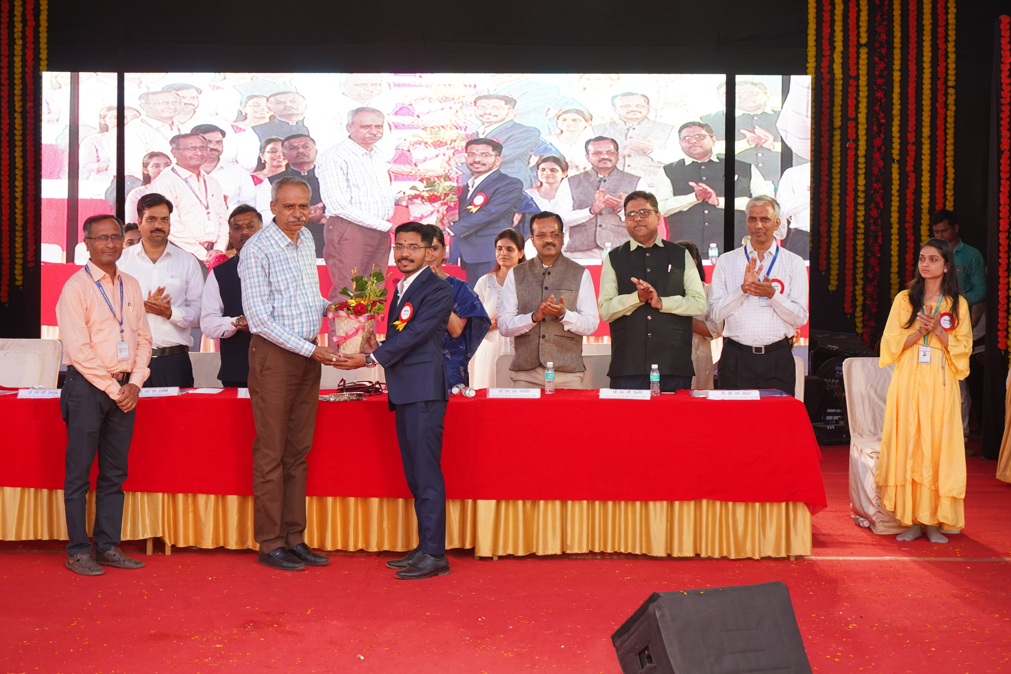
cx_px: 506
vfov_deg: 23.0
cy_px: 337
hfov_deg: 33.9
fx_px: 1657
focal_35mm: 59
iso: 1000
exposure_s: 1/125
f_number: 8
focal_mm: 59
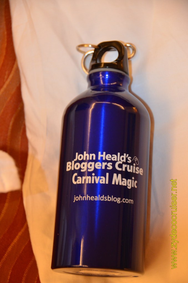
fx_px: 944
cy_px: 142
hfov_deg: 11.4
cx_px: 94
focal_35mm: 120
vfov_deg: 17.1
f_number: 5
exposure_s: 1/60
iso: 800
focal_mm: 80
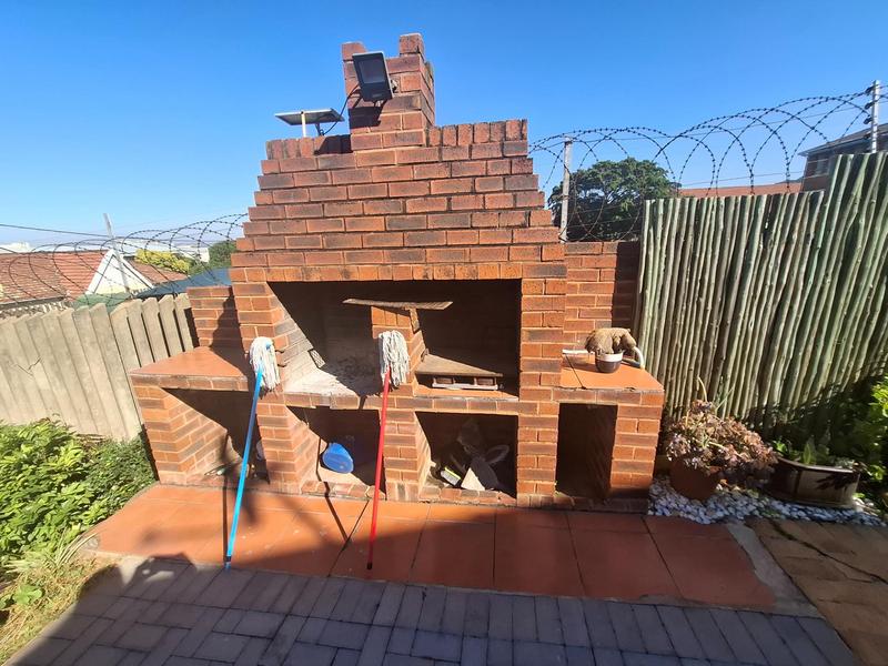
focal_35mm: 13
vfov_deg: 89.9
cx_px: 444
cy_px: 333
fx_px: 333
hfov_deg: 106.2
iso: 40
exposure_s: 1/534
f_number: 2.2
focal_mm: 1.74
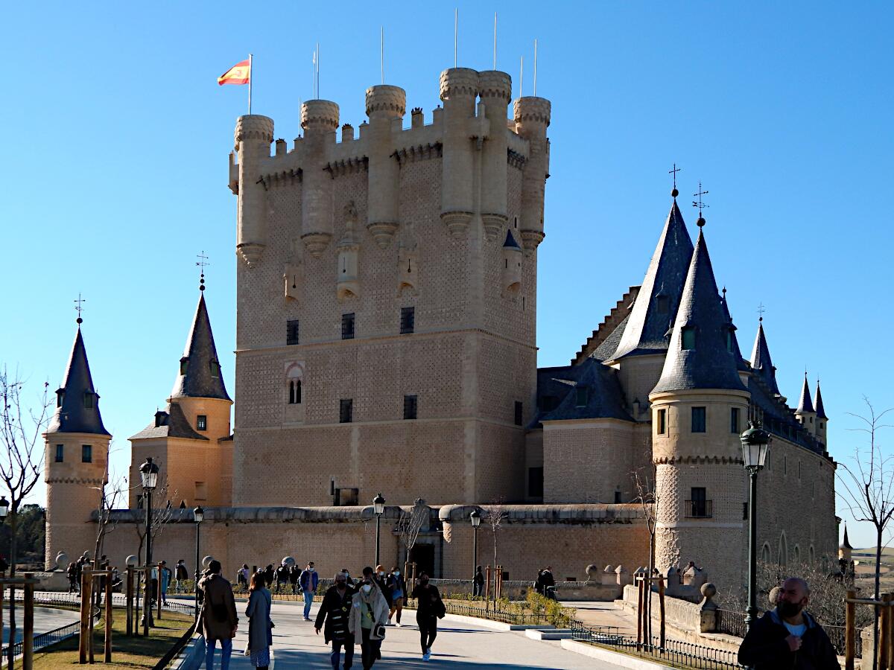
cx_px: 447
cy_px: 335
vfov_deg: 33.6
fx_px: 1111
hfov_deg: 43.9
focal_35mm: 43
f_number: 3.6
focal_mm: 7.7
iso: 125
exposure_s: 1/1000
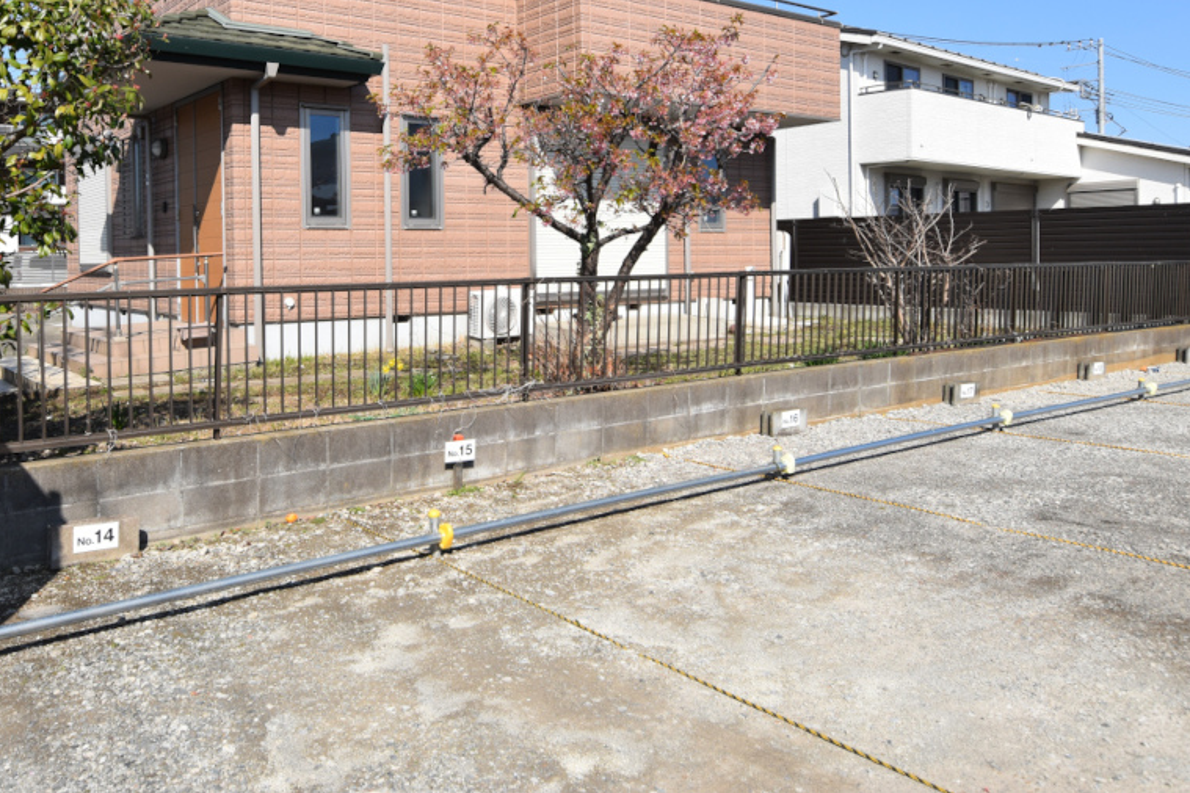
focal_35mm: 30
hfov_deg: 62.1
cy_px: 272
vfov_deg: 43.5
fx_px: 980
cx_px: 488
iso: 200
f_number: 10
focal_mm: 15
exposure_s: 1/400
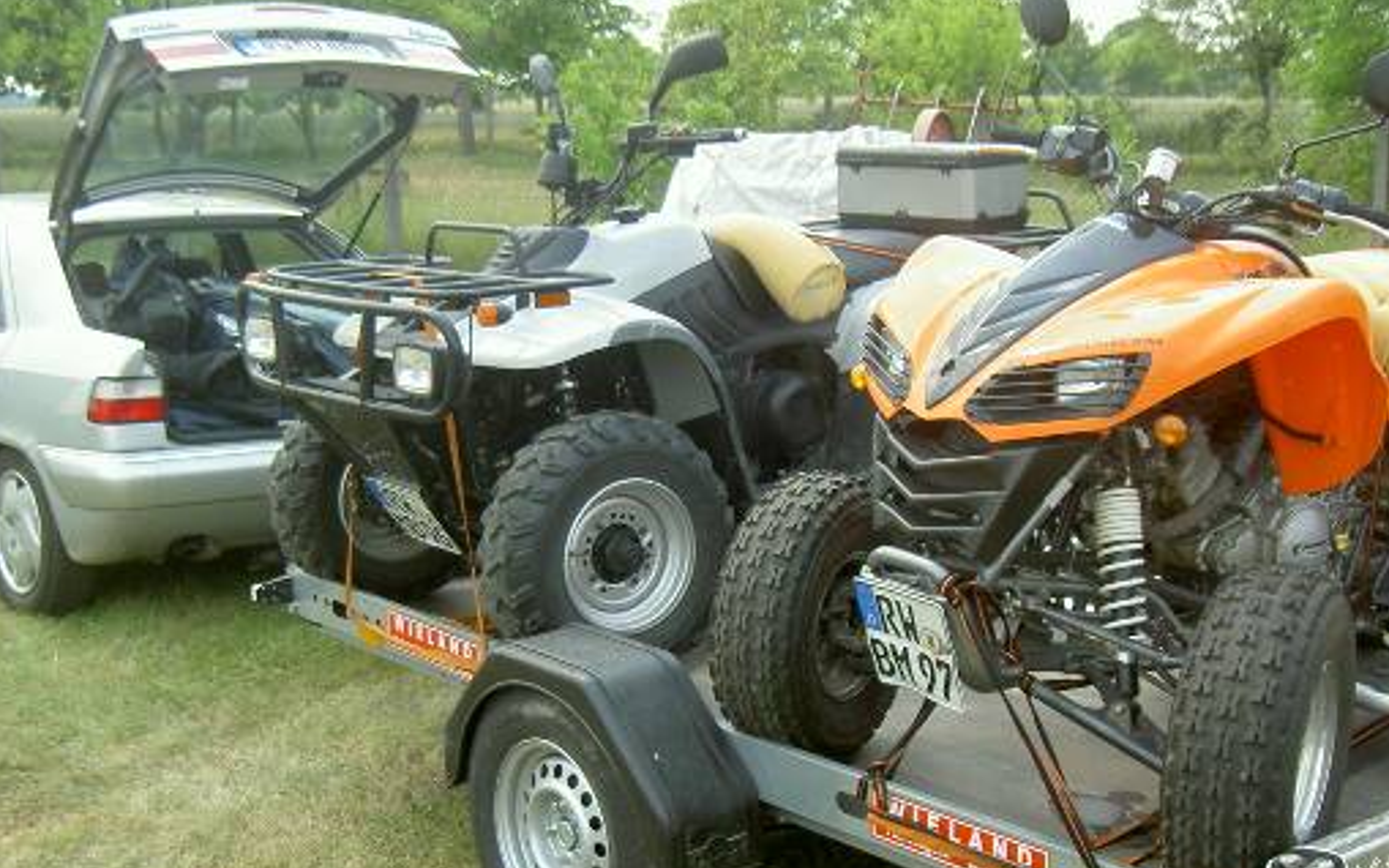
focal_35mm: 52
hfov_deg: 38.9
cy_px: 508
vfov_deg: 24.8
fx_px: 1968
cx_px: 671
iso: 50
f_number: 2.8
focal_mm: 8
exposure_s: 1/250
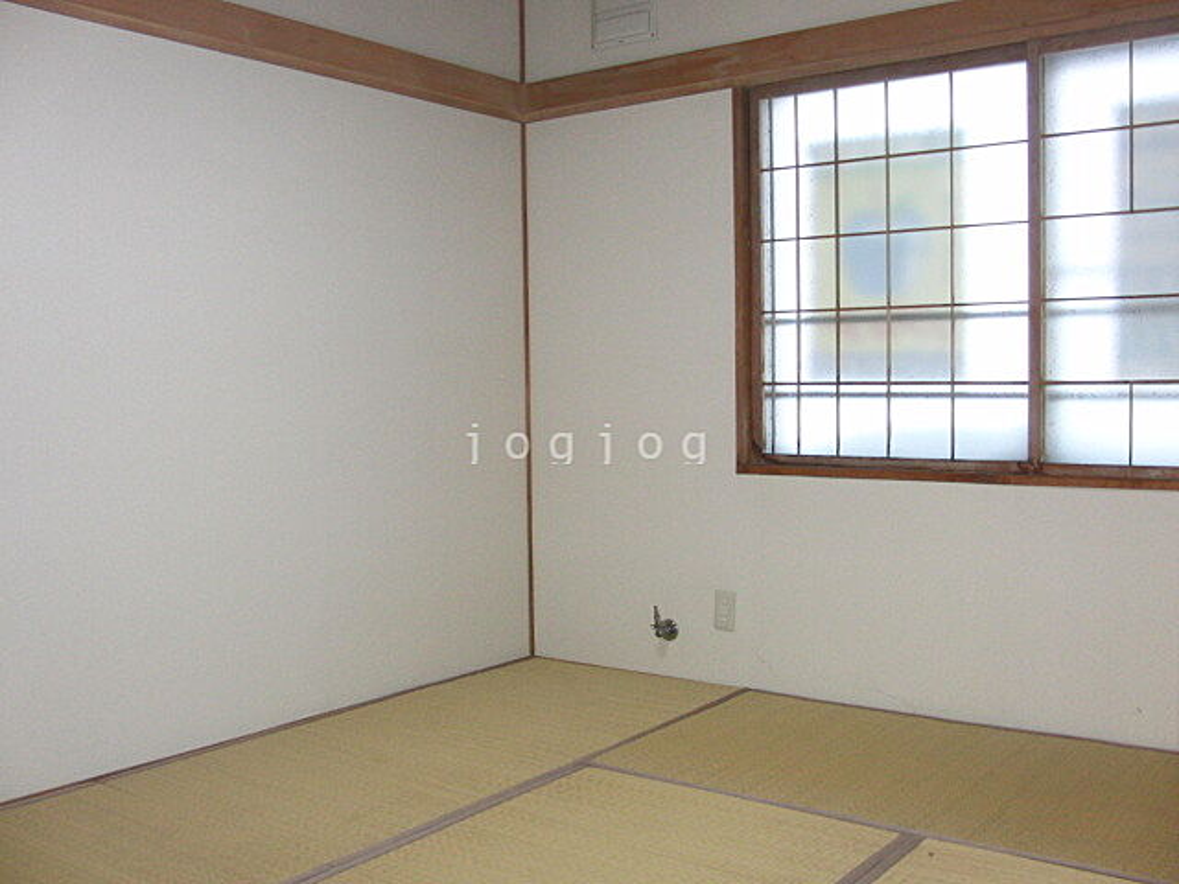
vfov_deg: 38.7
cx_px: 590
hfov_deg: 50.1
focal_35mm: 37
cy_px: 442
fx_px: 1260
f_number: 3.6
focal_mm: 6.42
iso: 400
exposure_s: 1/80
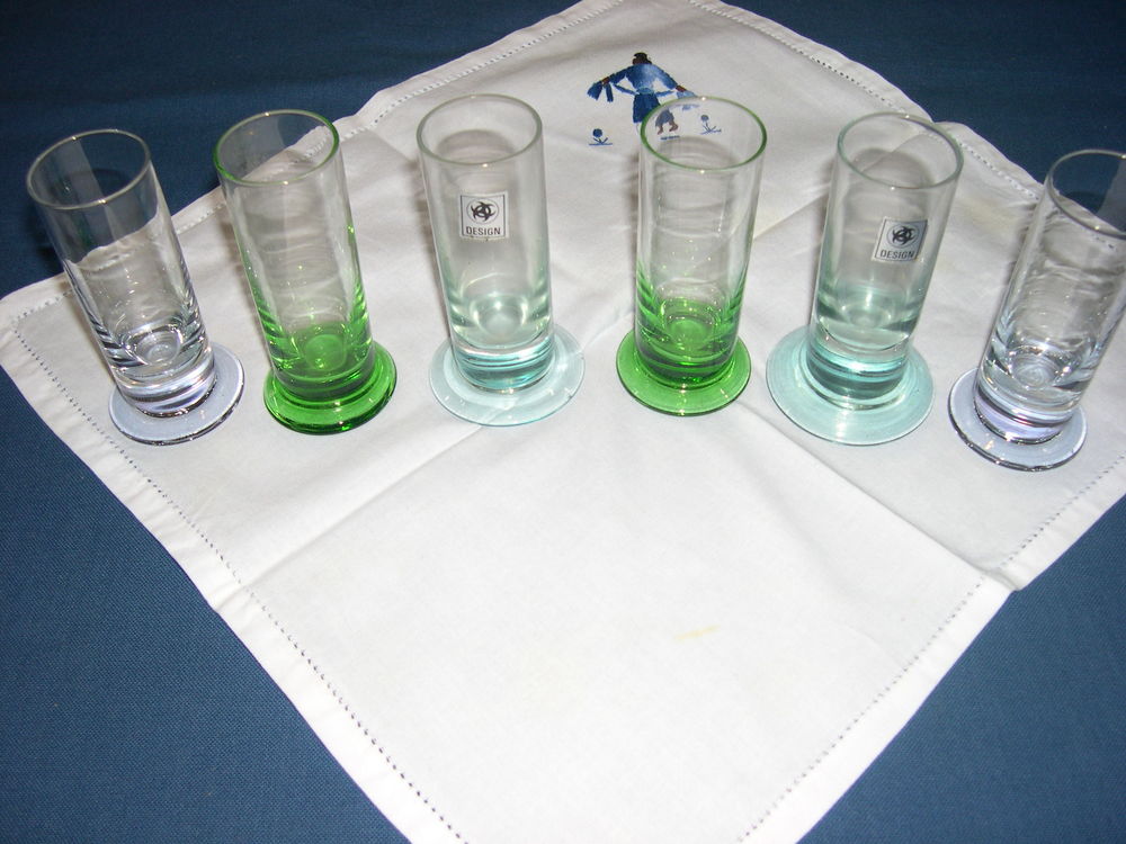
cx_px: 563
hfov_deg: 49.0
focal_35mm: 38
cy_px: 422
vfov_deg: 37.7
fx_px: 1236
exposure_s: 1/60
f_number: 2.8
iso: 100
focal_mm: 8
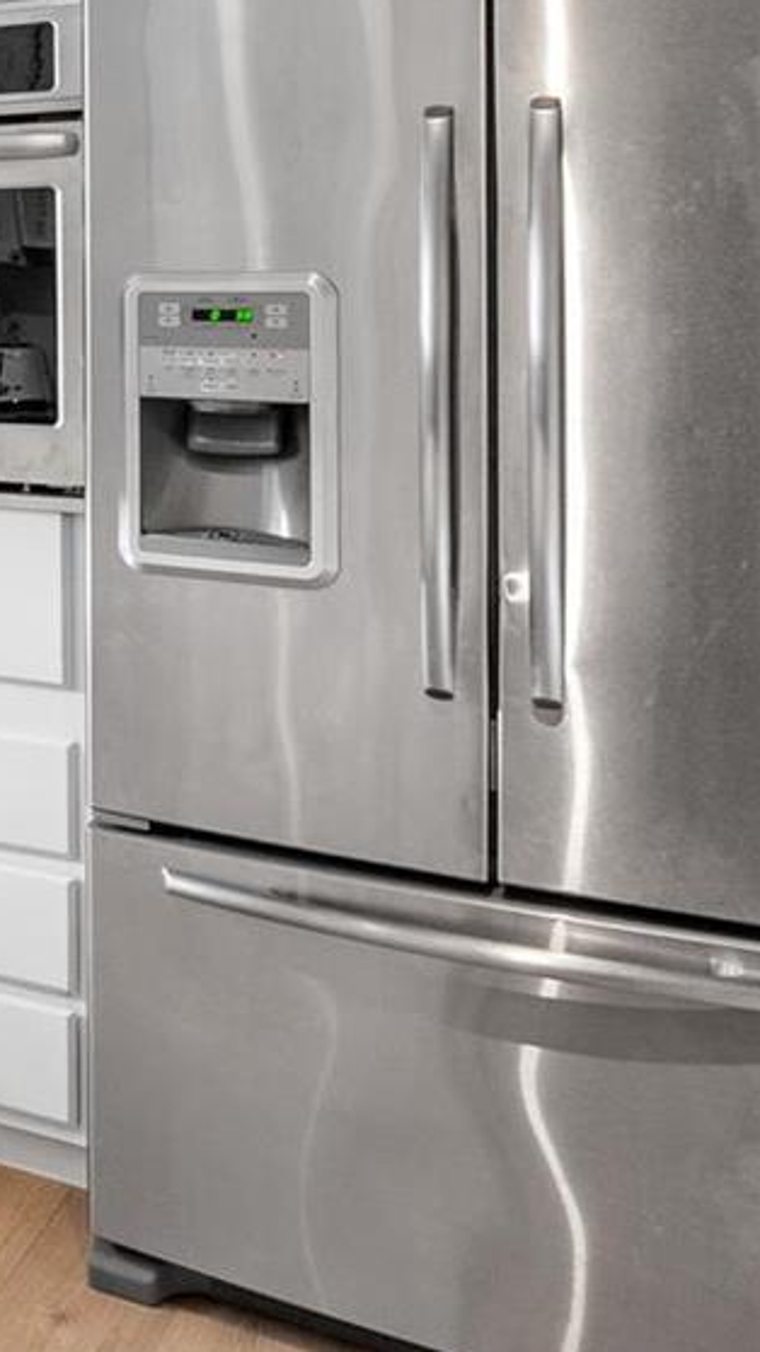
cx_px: -864
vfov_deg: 41.4
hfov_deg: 16.7
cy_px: 310
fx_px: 1721
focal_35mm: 48
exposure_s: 1/60
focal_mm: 8
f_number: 8
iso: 400
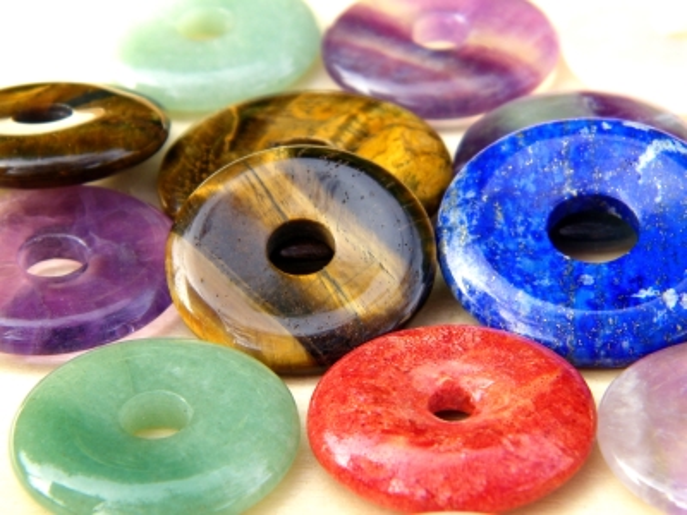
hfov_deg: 16.6
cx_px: 344
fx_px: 2362
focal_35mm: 119
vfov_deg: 12.5
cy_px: 258
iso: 80
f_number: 4.8
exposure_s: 1/80
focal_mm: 21.3
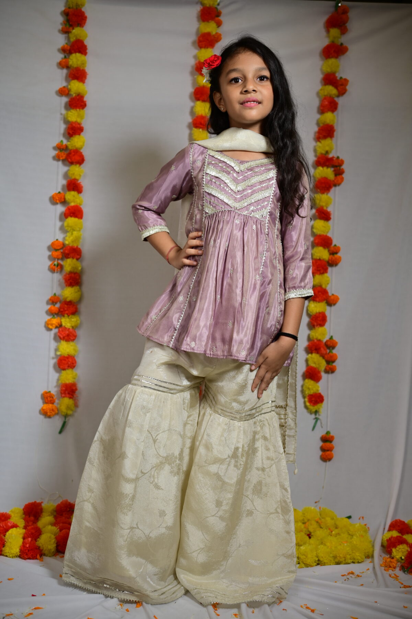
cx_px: 206
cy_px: 310
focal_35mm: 40
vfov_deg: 48.5
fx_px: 688
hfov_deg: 33.4
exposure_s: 1/160
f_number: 3.2
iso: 125
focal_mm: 40
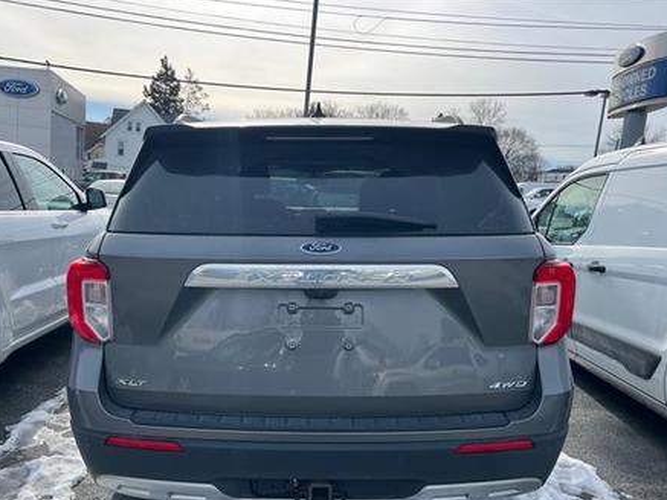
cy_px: 284
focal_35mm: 30
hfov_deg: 59.9
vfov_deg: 46.7
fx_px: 578
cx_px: 307
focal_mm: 5.7
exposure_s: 1/2404
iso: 50
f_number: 1.5
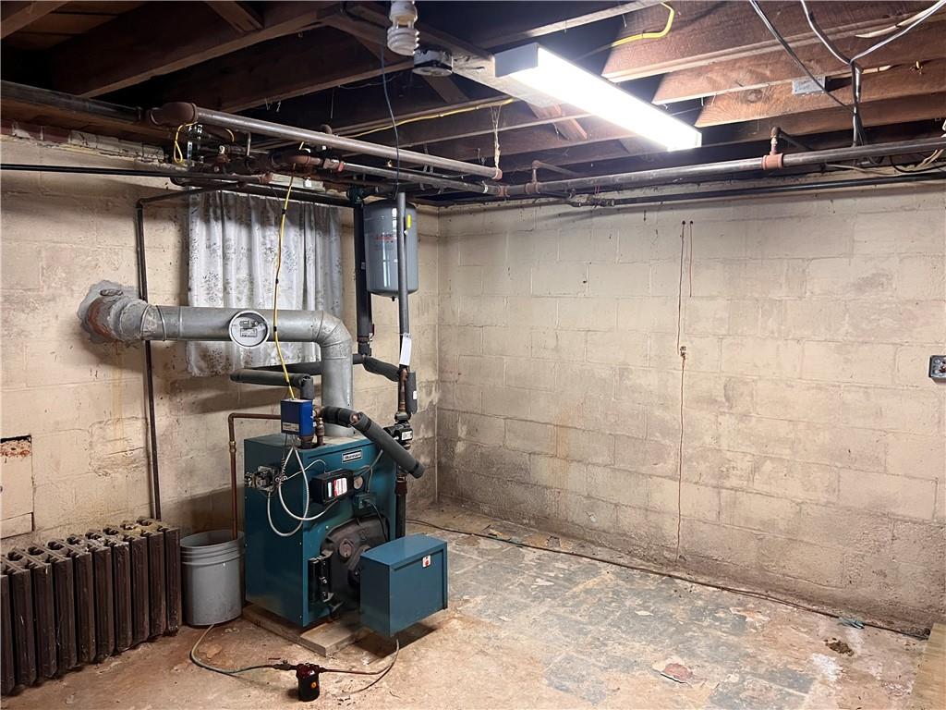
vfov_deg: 53.1
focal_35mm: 26
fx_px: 711
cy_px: 355
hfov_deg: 67.3
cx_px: 473
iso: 400
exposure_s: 1/60
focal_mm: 5.7
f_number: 1.5
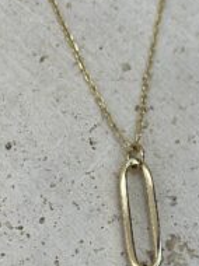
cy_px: 242
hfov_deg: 10.9
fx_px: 1037
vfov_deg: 14.5
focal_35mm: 135
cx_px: 142
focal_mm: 6.86
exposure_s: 1/452
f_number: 1.78
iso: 80
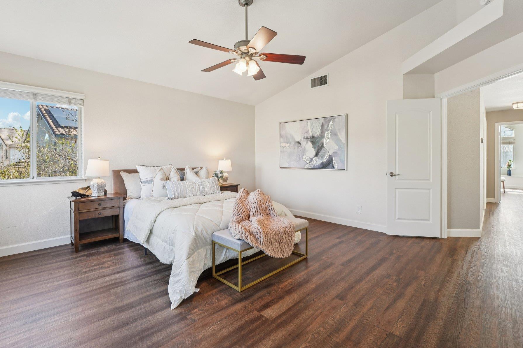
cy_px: 159
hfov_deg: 96.7
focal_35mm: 16
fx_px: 232
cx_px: 257
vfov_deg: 73.6
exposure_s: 1/30
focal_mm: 14
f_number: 8
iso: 640
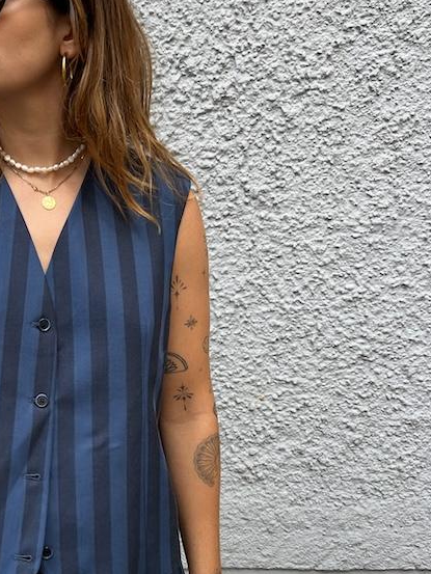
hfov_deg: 30.3
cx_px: 55
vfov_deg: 41.2
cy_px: 305
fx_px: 763
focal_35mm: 46
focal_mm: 5.7
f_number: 1.5
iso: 32
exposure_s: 1/121
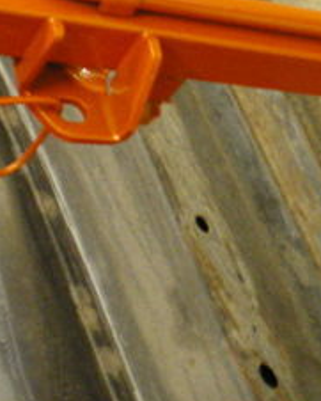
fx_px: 1246
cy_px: 53
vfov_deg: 18.0
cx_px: 252
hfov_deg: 14.6
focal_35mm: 105
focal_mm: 6.3
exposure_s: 1/10
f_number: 3.1
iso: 400
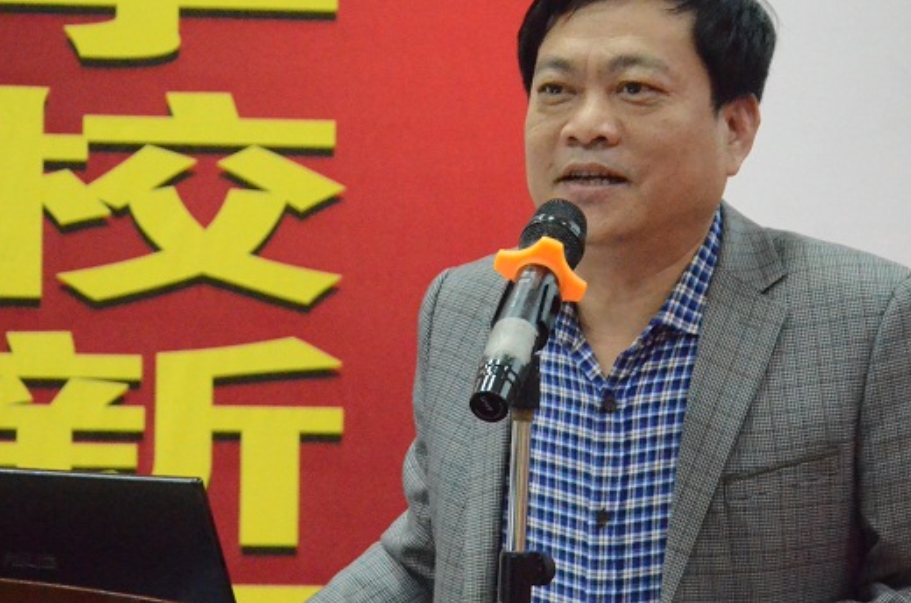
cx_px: 452
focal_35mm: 172
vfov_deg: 8.0
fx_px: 4334
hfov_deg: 12.0
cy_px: 329
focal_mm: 85
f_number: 5.6
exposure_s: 1/100
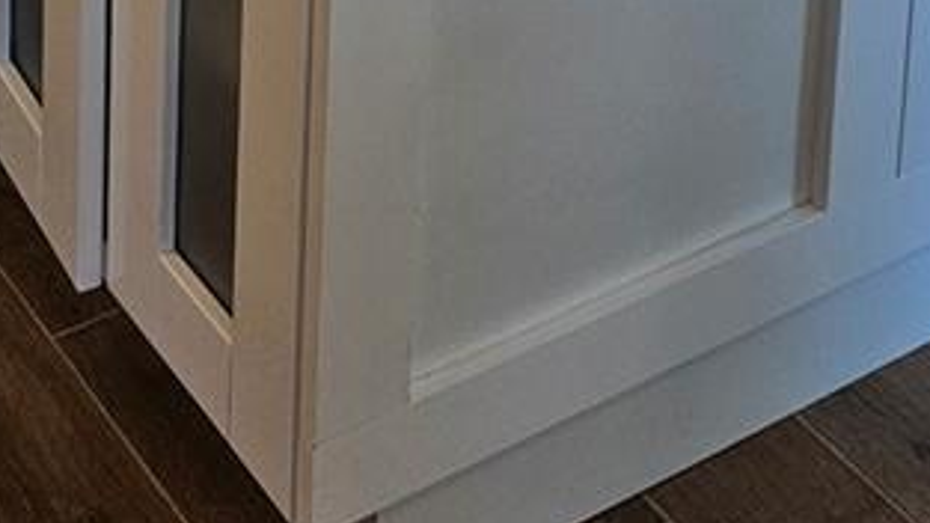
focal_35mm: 96
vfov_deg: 10.3
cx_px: 413
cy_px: -868
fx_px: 2367
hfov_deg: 22.2
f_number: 1.8
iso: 64
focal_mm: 5.4
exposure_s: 1/120
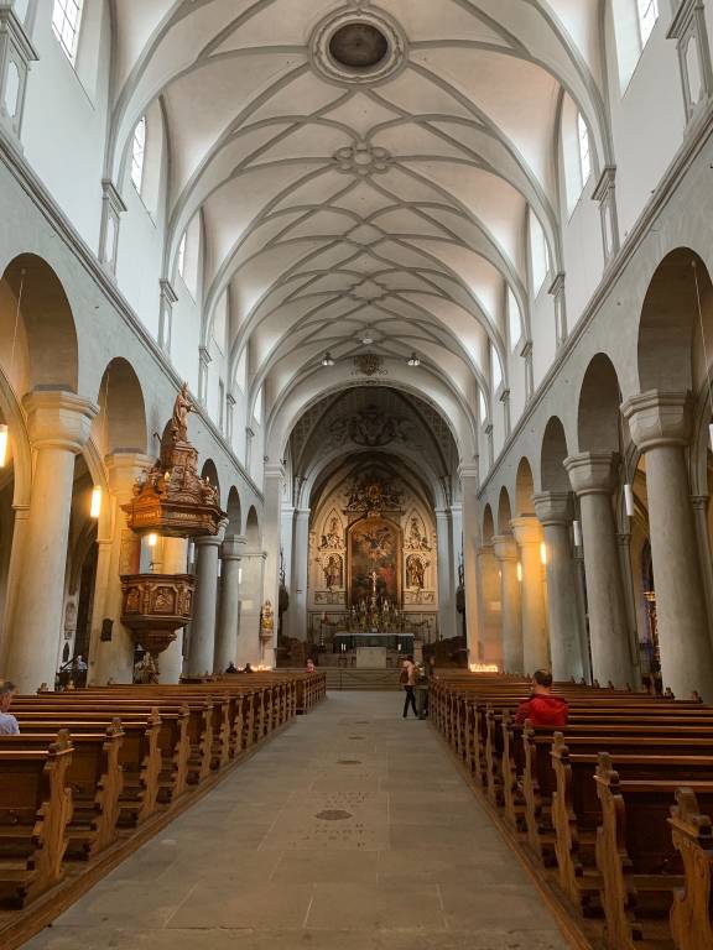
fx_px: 714
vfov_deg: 67.3
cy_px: 475
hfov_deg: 53.1
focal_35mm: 26
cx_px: 356
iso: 320
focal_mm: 4.25
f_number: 1.8
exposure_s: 1/33
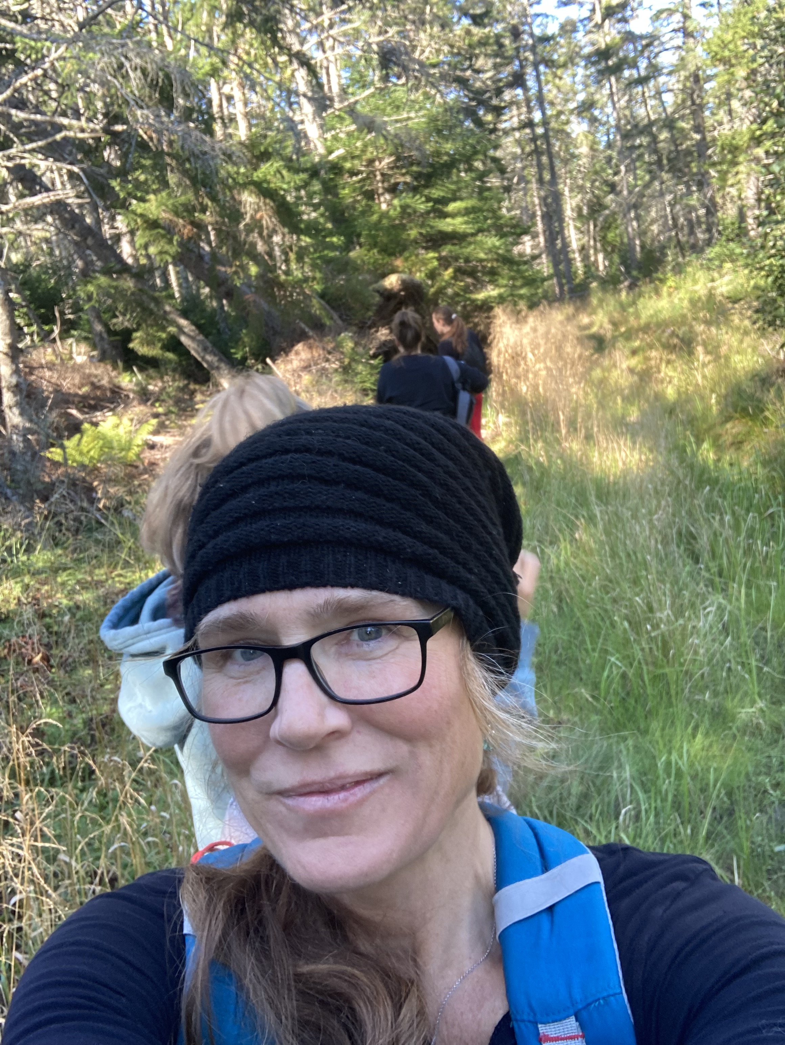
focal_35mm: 32
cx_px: 392
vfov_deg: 56.8
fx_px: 967
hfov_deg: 44.2
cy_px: 522
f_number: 2.2
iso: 80
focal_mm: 2.87
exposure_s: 1/118
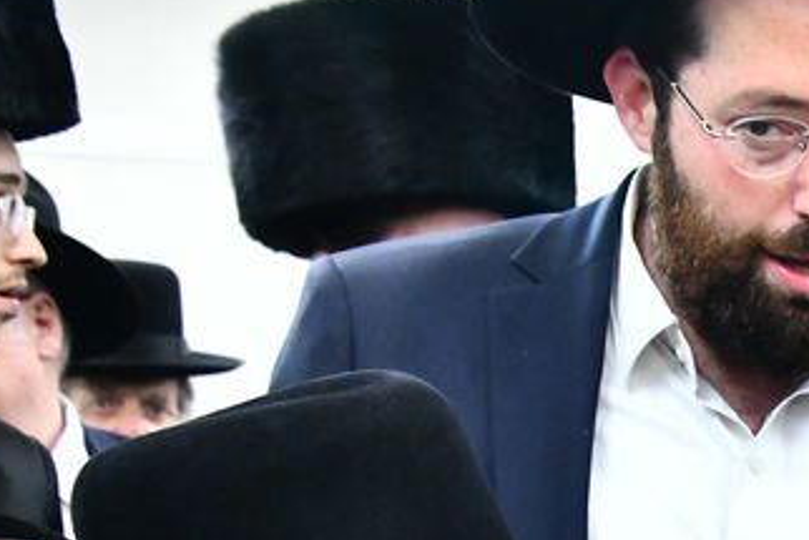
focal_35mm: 139
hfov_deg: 13.4
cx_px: 1402
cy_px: 895
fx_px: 3125
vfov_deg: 9.5
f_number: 5.6
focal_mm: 32
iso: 3200
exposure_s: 1/125
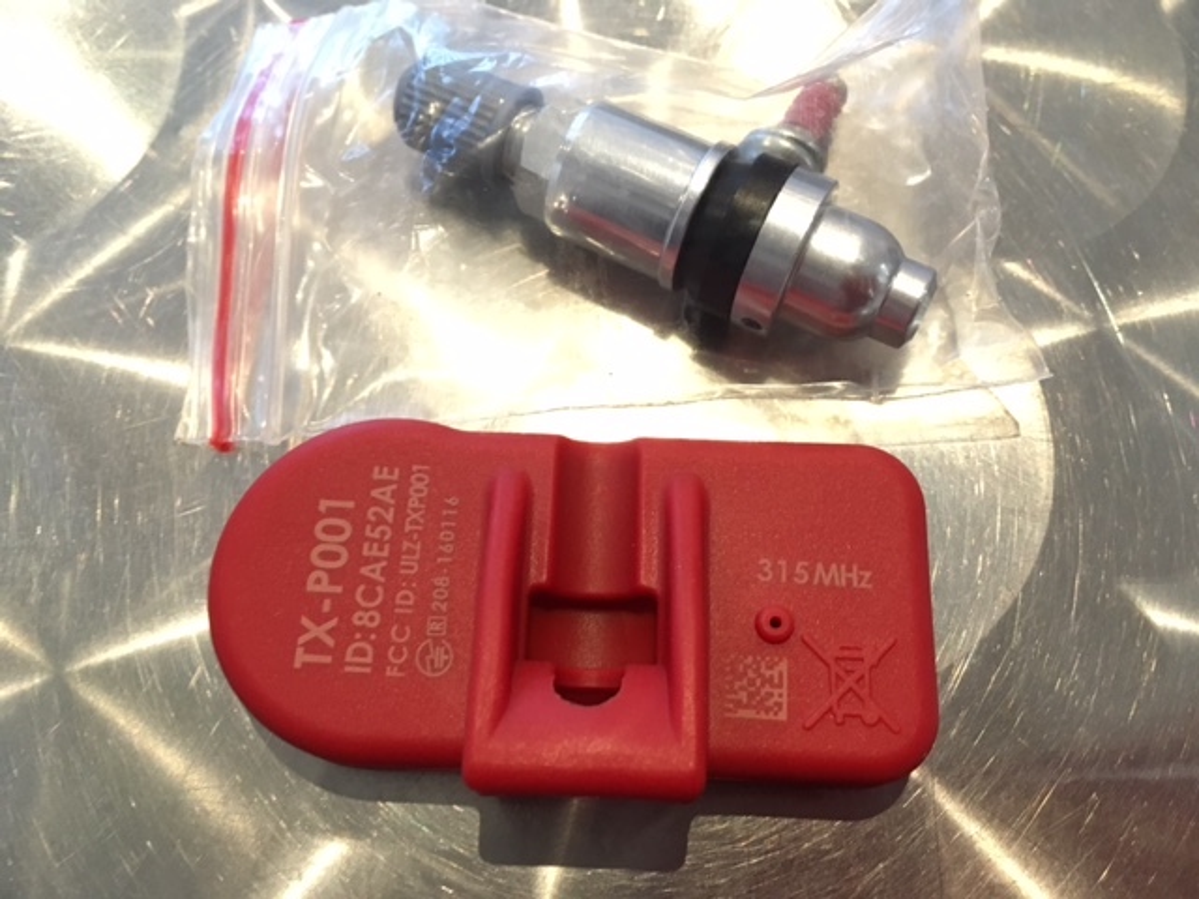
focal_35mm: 29
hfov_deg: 61.7
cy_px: 450
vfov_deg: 48.2
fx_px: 1004
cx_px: 600
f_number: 2.2
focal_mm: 4.15
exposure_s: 1/24
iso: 200
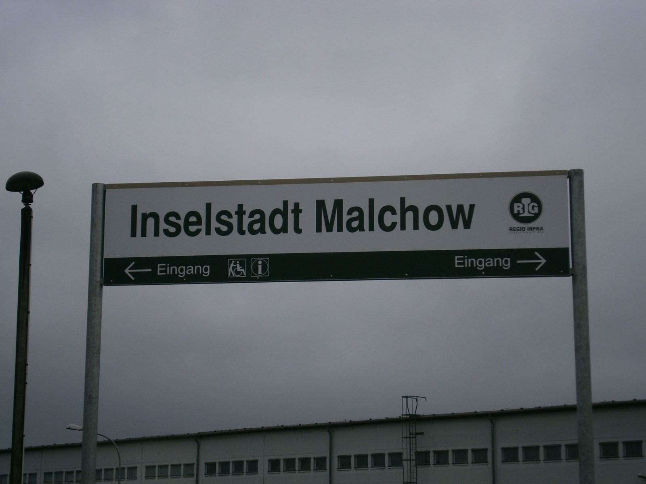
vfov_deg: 20.2
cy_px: 242
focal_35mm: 73
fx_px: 1362
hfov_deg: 26.7
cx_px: 323
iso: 80
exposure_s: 1/160
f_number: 4.4
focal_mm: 13
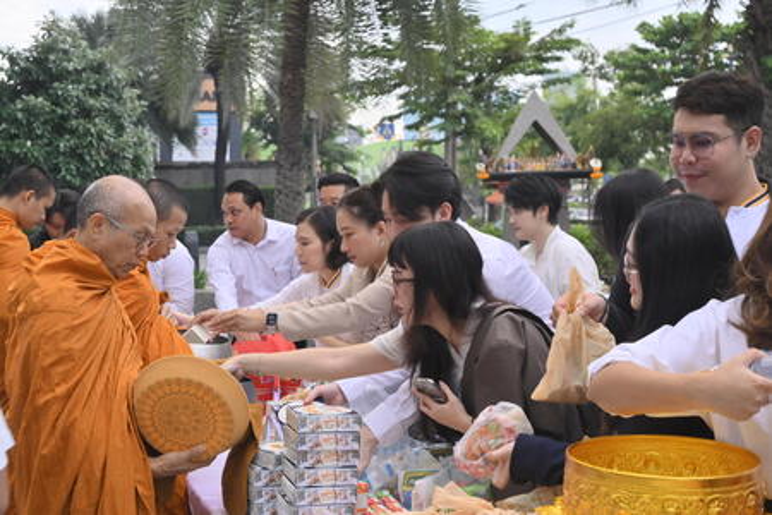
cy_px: 258
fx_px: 1072
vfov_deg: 27.0
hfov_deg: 39.6
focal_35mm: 50
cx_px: 386
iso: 320
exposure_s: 1/100
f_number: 6.3
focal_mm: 50
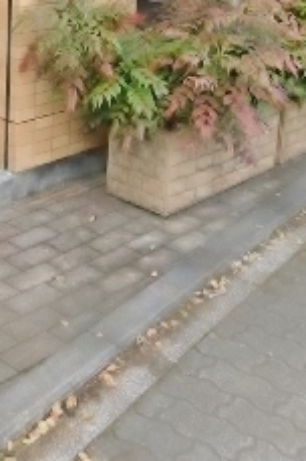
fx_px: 857
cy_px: 16
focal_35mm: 67
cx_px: 24
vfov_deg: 28.5
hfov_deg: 19.8
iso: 125
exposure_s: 1/125
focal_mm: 4
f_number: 3
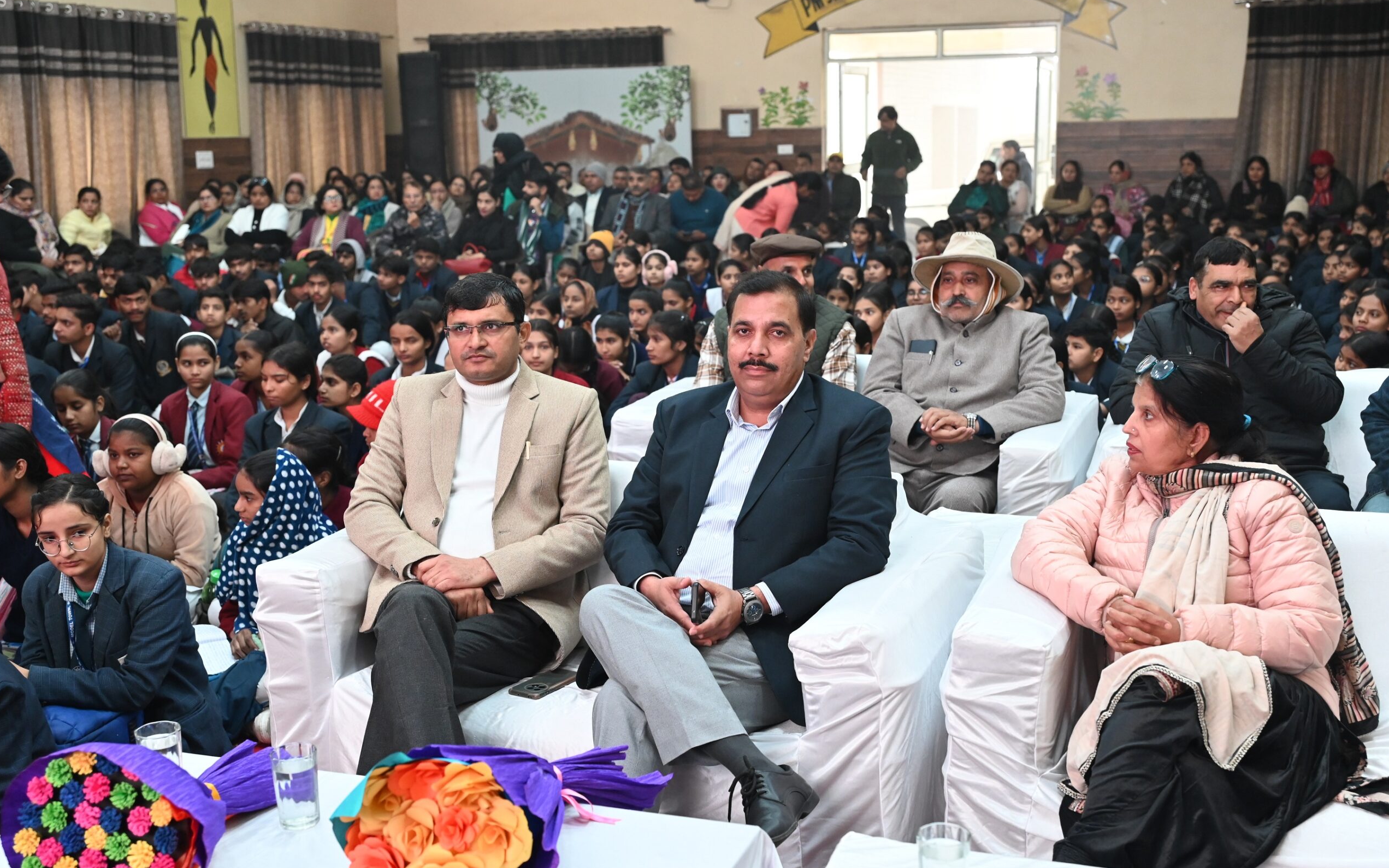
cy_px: 450
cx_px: 696
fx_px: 1514
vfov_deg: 32.0
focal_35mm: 40
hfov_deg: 49.3
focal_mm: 39
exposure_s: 1/125
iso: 3200
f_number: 4
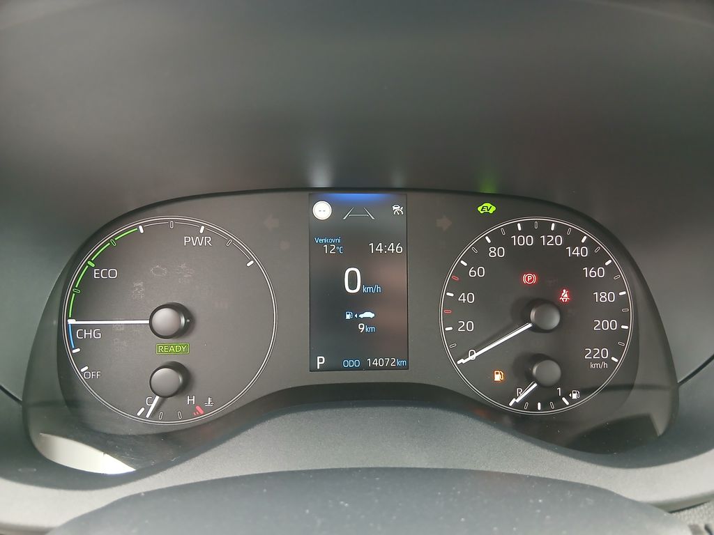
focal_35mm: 26
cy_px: 268
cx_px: 357
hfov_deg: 67.3
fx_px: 536
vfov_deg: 53.1
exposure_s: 1/25
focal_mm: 3.98
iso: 320
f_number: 1.8
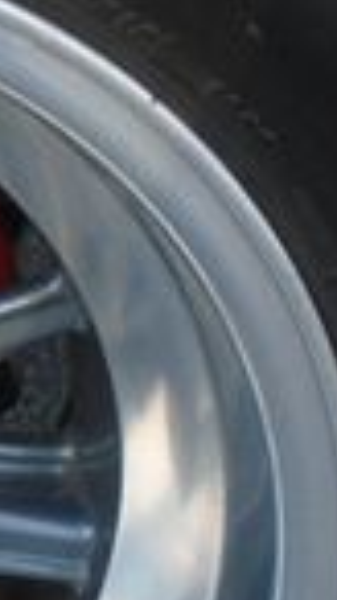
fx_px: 1972
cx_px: -333
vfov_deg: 17.2
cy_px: 423
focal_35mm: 124
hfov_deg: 9.2
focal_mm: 4.6
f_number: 3.2
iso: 100
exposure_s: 1/100
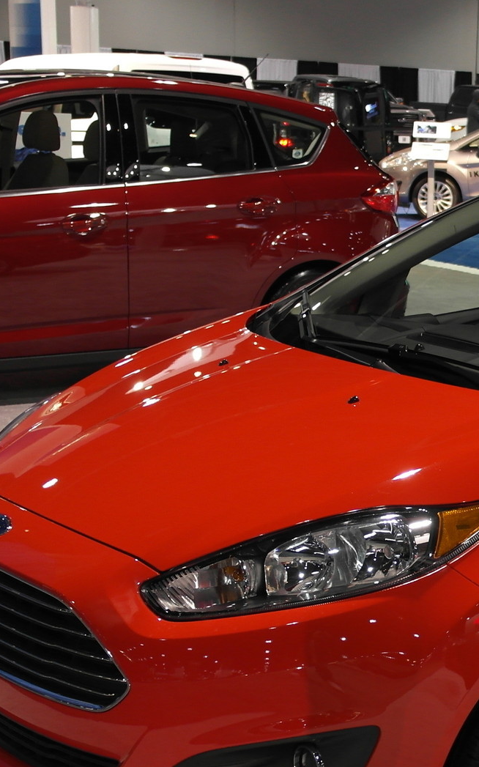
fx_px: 1525
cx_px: 580
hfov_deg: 17.0
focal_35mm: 73
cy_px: 477
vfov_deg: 28.1
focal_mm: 20
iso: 400
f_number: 3.5
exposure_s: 1/30
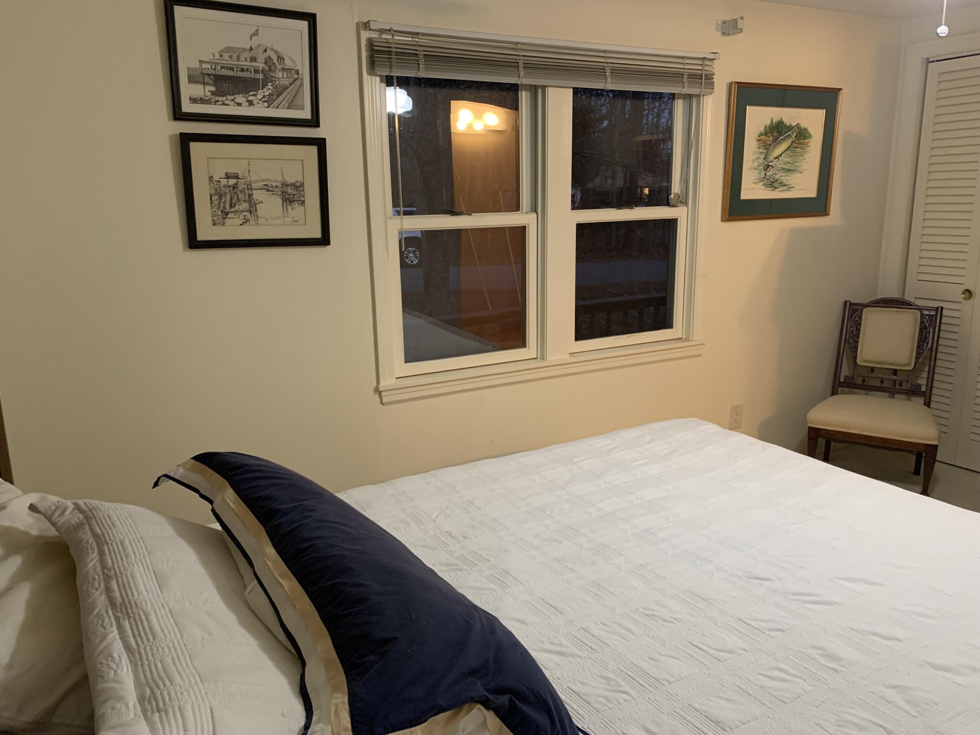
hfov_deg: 67.3
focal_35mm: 26
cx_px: 490
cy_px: 368
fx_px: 736
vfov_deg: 53.1
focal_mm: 4.25
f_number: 1.8
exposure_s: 1/60
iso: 250
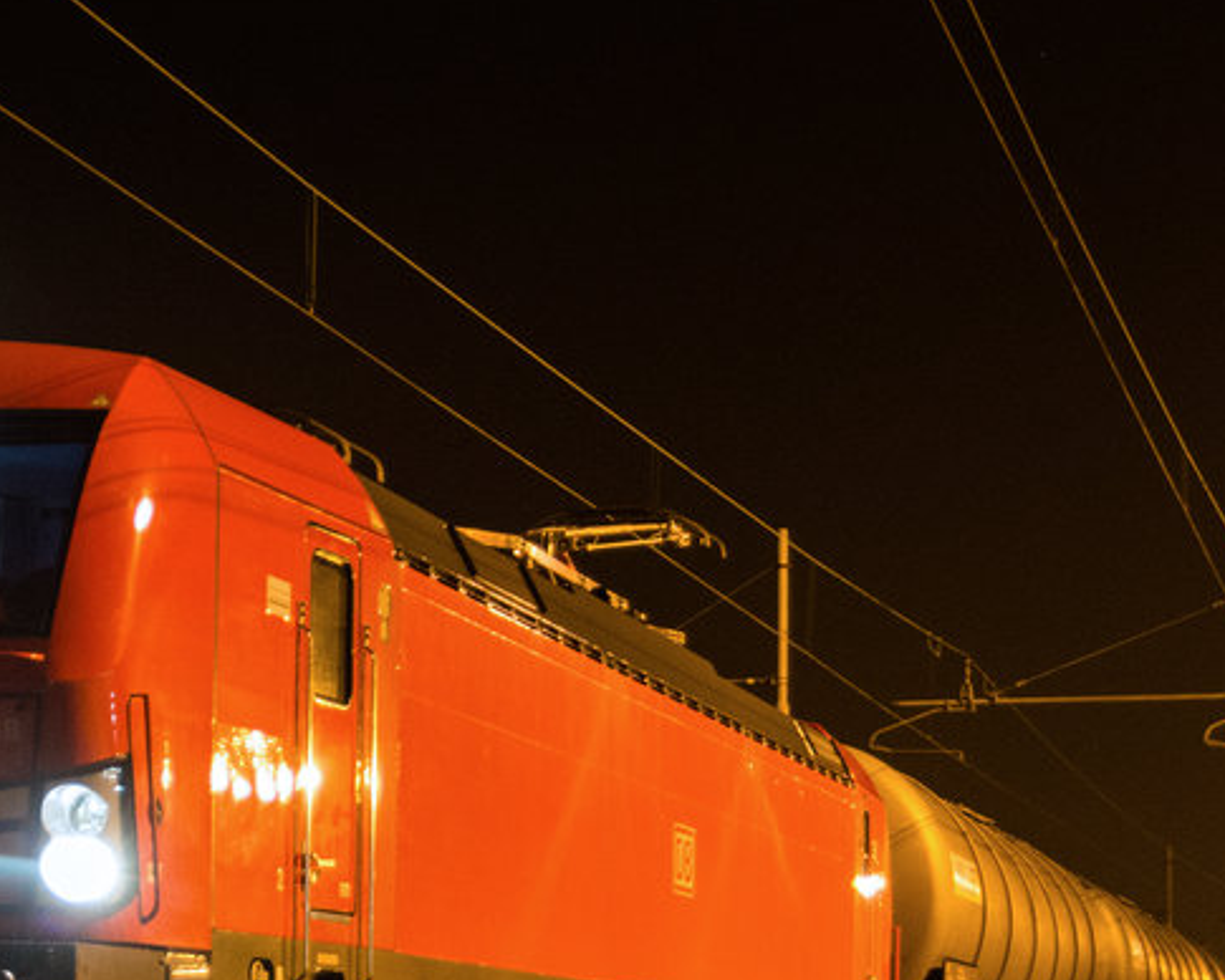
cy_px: 650
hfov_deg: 20.2
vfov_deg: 16.5
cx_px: 131
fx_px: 3372
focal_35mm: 93
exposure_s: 1/5
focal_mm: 40
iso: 2500
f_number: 4.2
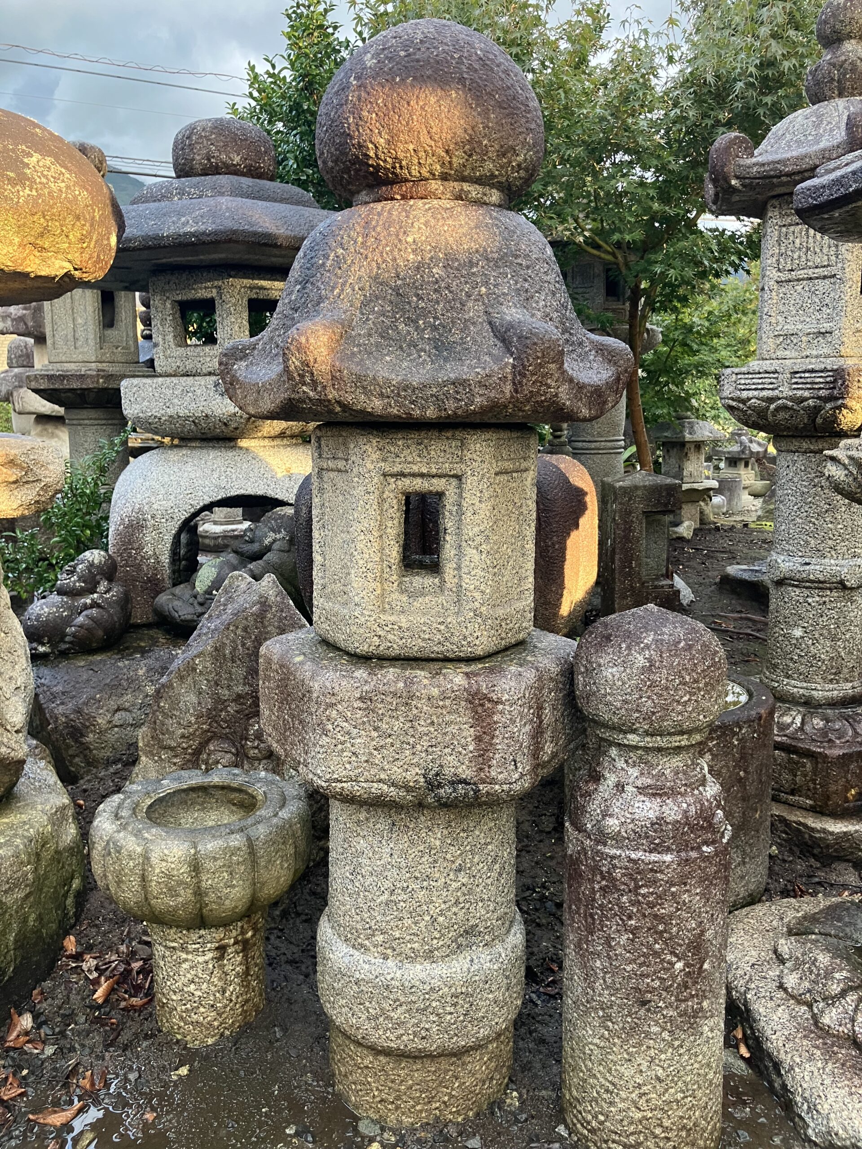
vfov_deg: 63.4
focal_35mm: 28
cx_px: 431
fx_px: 930
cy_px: 574
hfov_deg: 49.7
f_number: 1.8
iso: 80
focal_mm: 3.99
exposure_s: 1/68
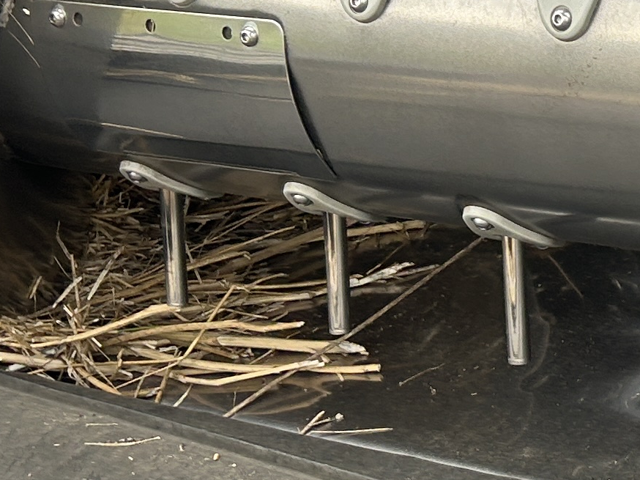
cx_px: 983
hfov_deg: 15.1
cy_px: 117
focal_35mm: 120
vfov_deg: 12.3
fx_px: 2218
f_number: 1.5
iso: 64
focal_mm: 5.7
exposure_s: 1/121
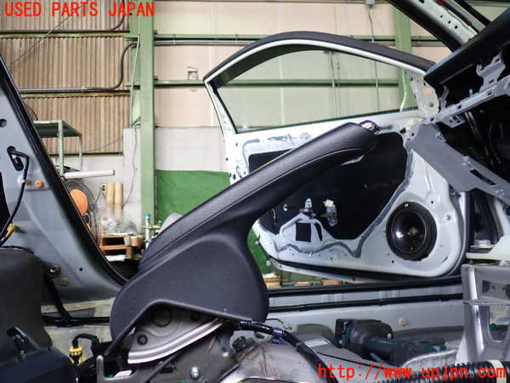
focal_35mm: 30
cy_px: 192
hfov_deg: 60.0
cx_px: 255
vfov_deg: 46.8
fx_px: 442
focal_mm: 5.4
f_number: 2.3
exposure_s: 1/80
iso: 200
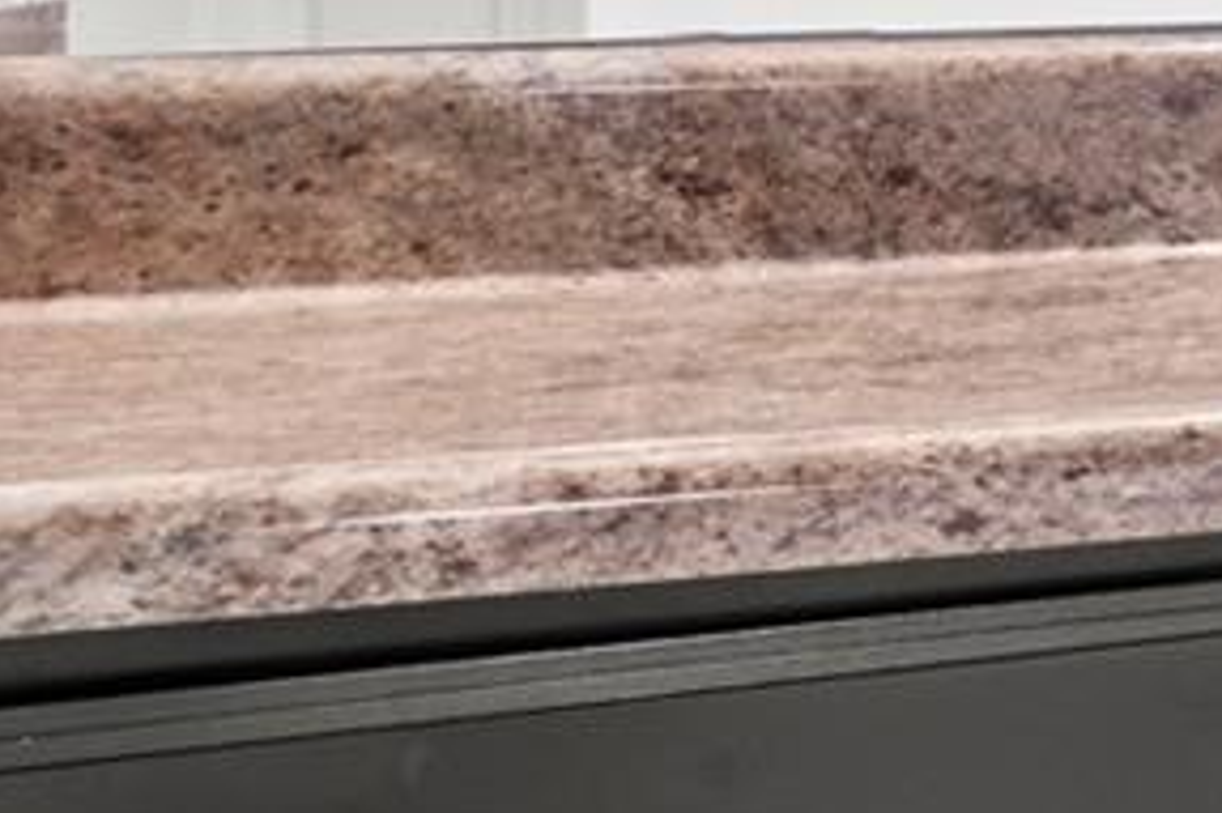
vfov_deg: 13.4
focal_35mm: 100
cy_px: -36
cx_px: 3934
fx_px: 3392
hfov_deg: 10.6
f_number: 18
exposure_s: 8
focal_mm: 14
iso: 100
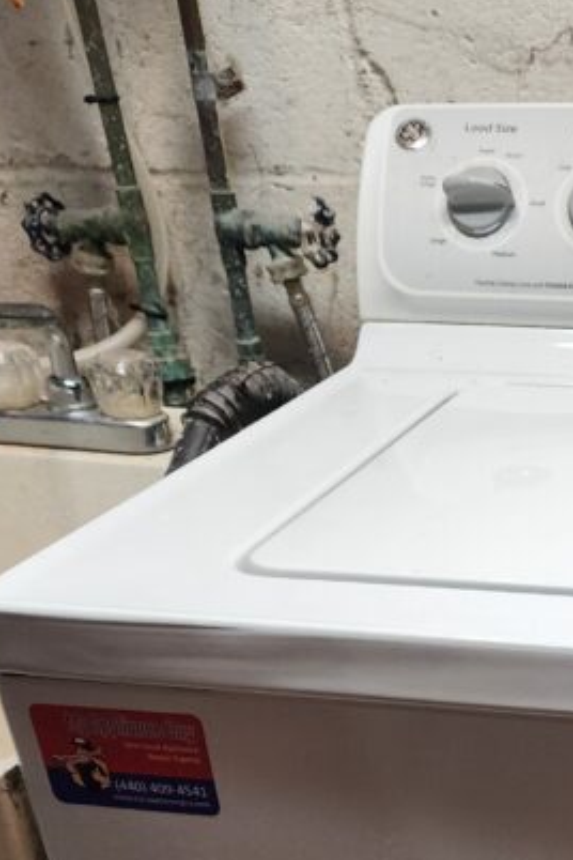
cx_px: 733
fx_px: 1456
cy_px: 943
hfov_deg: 20.4
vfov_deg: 29.6
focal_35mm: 61
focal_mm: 6.4
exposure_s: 1/120
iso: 160
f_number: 1.8
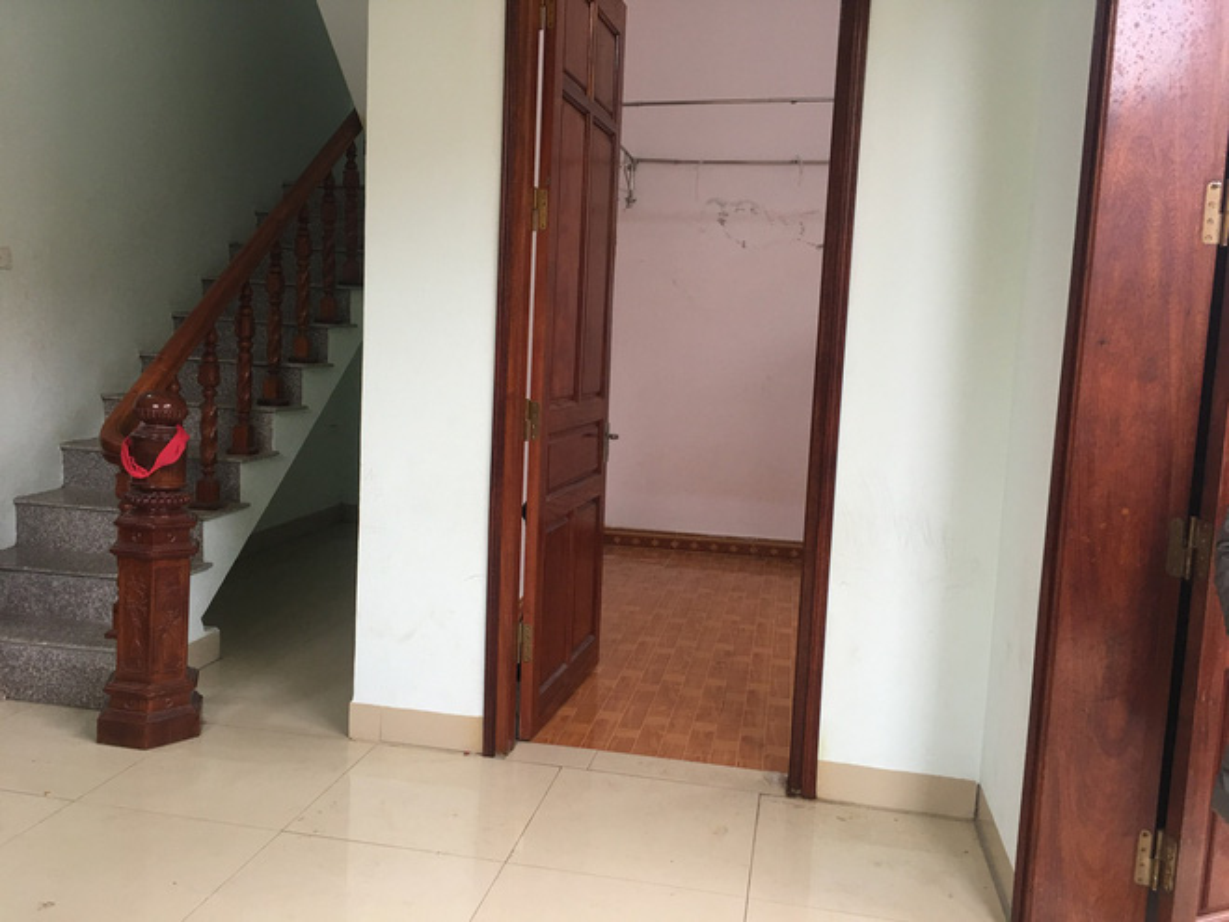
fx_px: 1030
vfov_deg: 48.2
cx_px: 614
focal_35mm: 29
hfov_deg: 61.7
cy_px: 461
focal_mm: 4.15
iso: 40
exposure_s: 1/17
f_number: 2.2
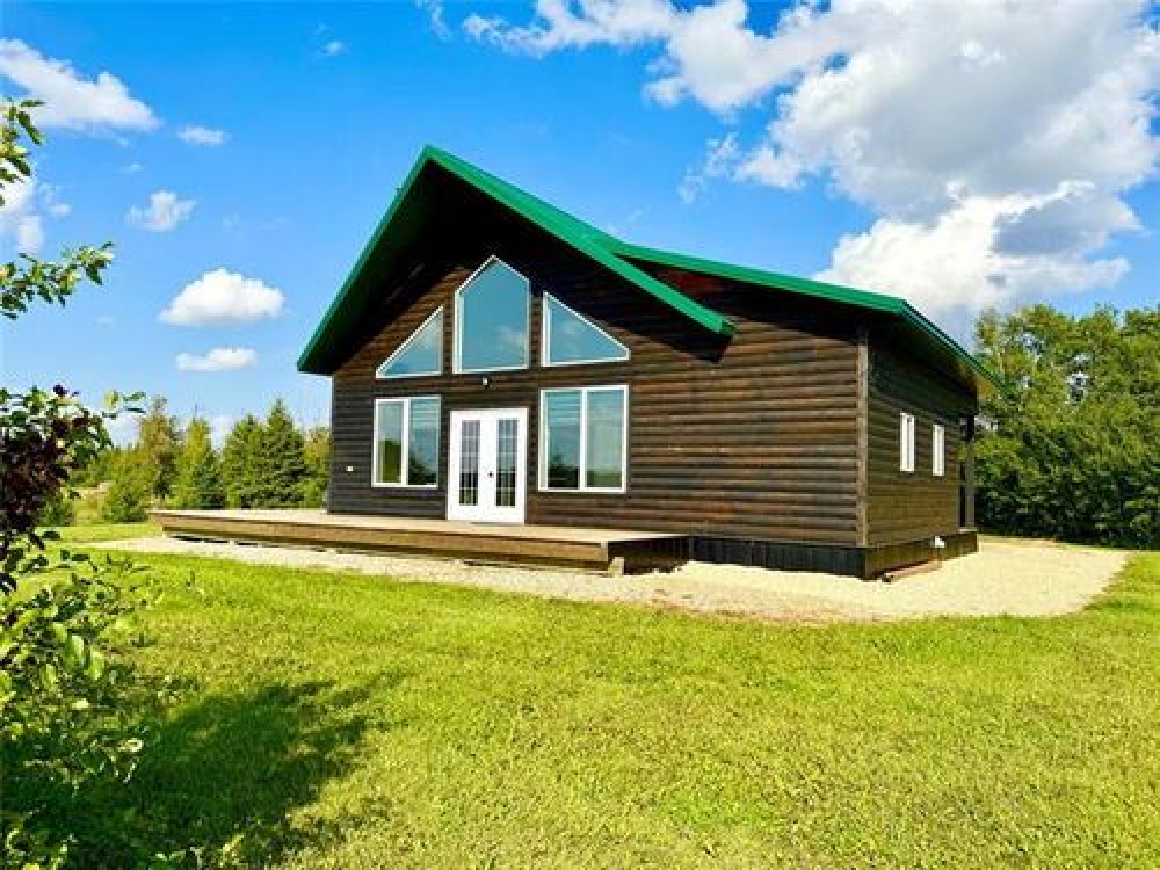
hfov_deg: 71.6
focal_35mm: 24
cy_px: 435
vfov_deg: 56.8
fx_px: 804
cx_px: 580
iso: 80
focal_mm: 6.76
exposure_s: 1/6173
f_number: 1.78
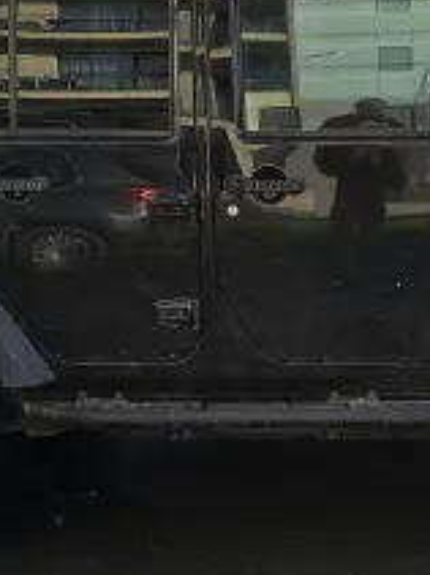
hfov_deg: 34.2
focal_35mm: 41
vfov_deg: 45.8
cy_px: 286
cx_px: 337
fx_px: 680
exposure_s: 1/2500
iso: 50
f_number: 1.8
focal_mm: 5
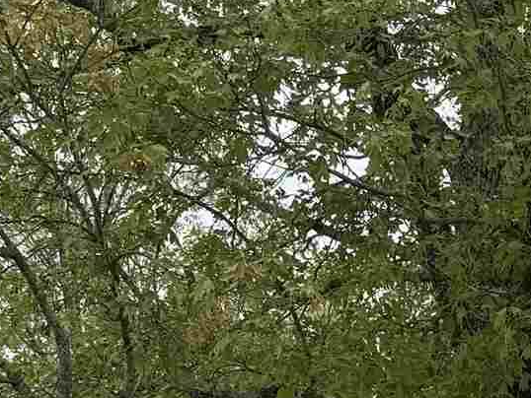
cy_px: 769
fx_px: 2102
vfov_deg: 10.1
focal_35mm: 137
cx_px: 798
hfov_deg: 13.5
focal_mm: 6.76
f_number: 1.78
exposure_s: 1/2907
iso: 80
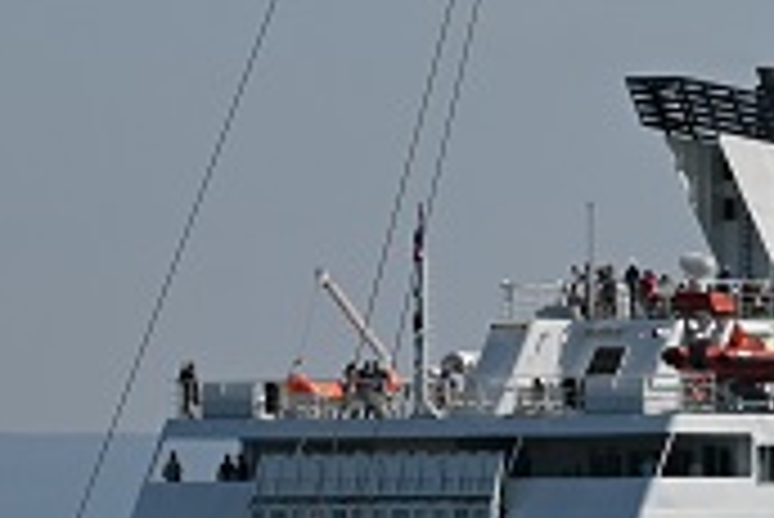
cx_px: 1768
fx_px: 14847
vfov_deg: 2.0
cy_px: 45
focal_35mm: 690
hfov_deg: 3.0
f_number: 8
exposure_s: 1/800
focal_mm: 125
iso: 100
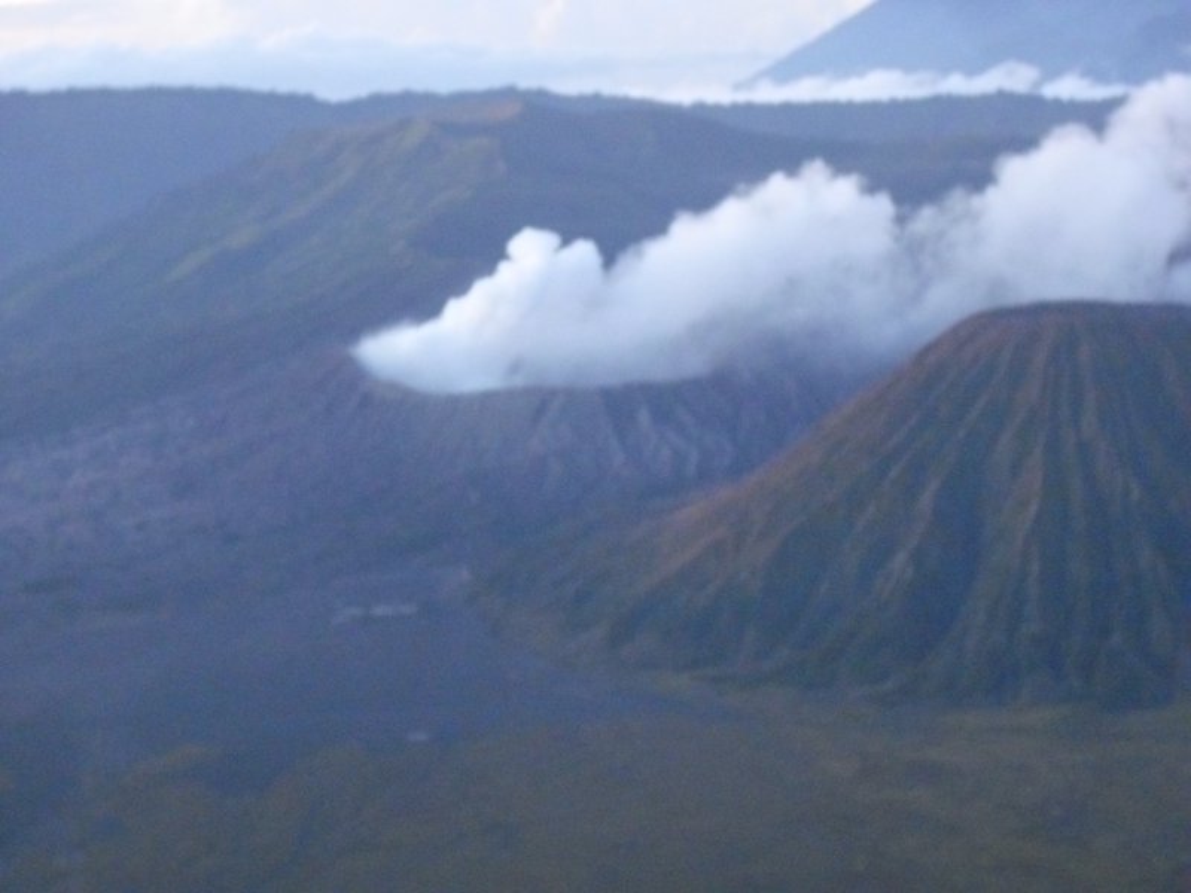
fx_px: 3200
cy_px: 446
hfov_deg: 21.1
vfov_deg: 15.9
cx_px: 596
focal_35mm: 93
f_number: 4.7
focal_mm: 15.3
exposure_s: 1/20
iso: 800
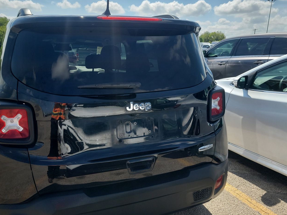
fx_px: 257
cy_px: 107
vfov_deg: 45.4
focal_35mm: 31
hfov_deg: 58.1
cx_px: 120
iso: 50
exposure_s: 1/766
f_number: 1.8
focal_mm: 6.7
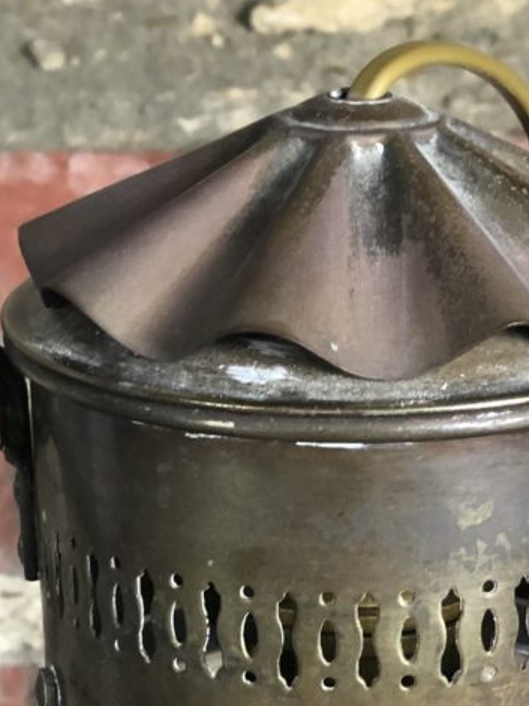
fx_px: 2304
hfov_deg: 13.0
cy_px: 412
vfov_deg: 17.4
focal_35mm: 113
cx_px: 411
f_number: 2.4
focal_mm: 6
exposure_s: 1/25
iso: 125
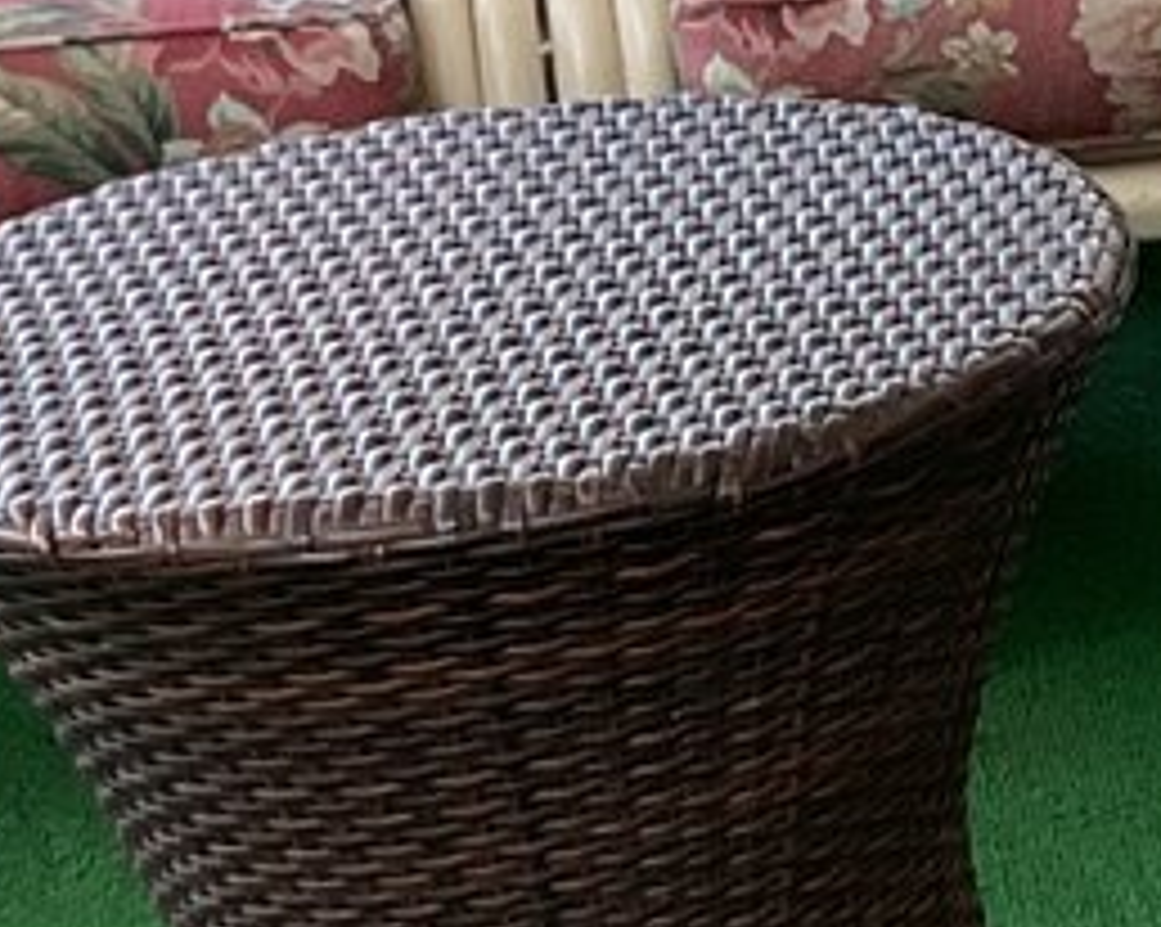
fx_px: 5700
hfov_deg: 10.6
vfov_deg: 9.3
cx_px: 2401
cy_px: 641
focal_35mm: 166
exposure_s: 1/120
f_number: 1.8
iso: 64
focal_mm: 3
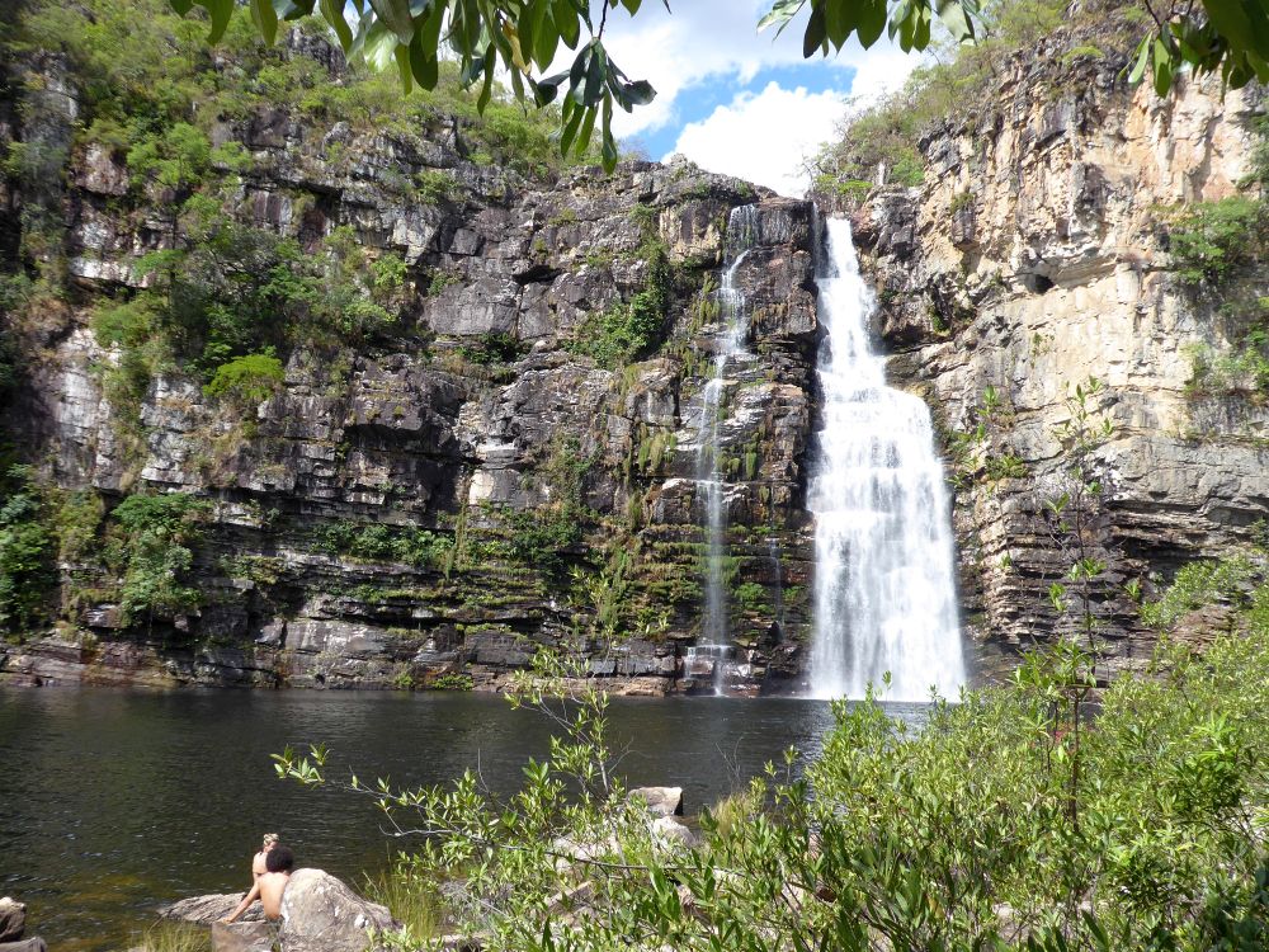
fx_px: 1430
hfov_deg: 47.9
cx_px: 634
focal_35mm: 39
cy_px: 476
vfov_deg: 36.8
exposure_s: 1/400
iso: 80
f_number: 3.7
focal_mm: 6.7
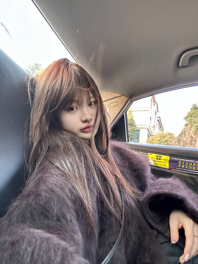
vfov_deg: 73.9
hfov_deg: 58.9
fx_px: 175
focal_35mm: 23
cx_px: 99
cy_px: 132
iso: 125
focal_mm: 2.69
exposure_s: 1/60
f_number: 1.9
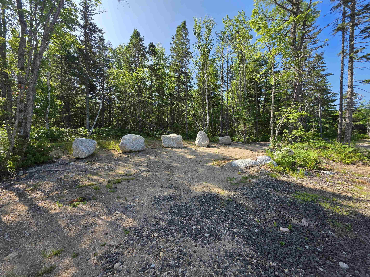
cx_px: 185
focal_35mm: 13
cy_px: 138
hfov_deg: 106.2
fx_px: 139
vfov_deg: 89.9
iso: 40
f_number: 1.9
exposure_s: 1/1002
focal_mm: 2.2
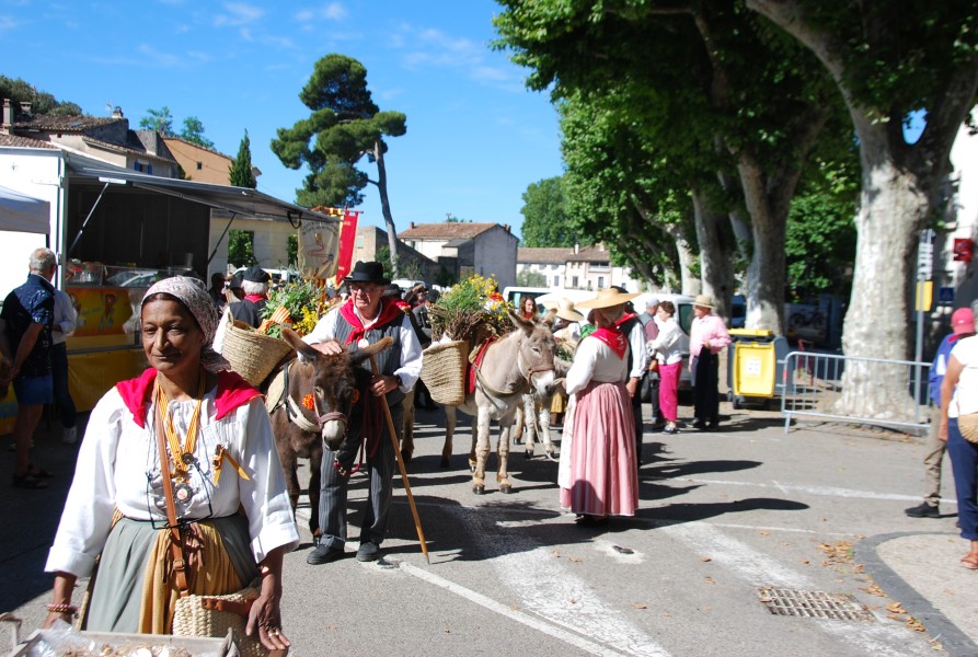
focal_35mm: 36
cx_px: 489
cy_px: 328
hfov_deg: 53.0
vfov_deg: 37.1
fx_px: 980
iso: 100
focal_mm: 24
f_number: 8
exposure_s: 1/250
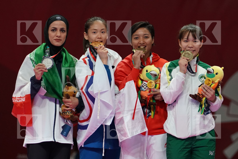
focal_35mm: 288
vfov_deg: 4.8
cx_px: 119
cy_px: 80
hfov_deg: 7.2
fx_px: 1904
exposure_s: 1/1000
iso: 3200
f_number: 4
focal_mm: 192
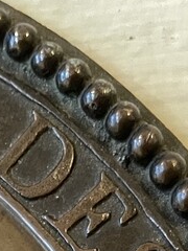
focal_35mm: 130
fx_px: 941
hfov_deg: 10.9
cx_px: -111
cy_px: 570
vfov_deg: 12.5
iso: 800
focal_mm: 4.2
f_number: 1.6
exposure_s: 1/25
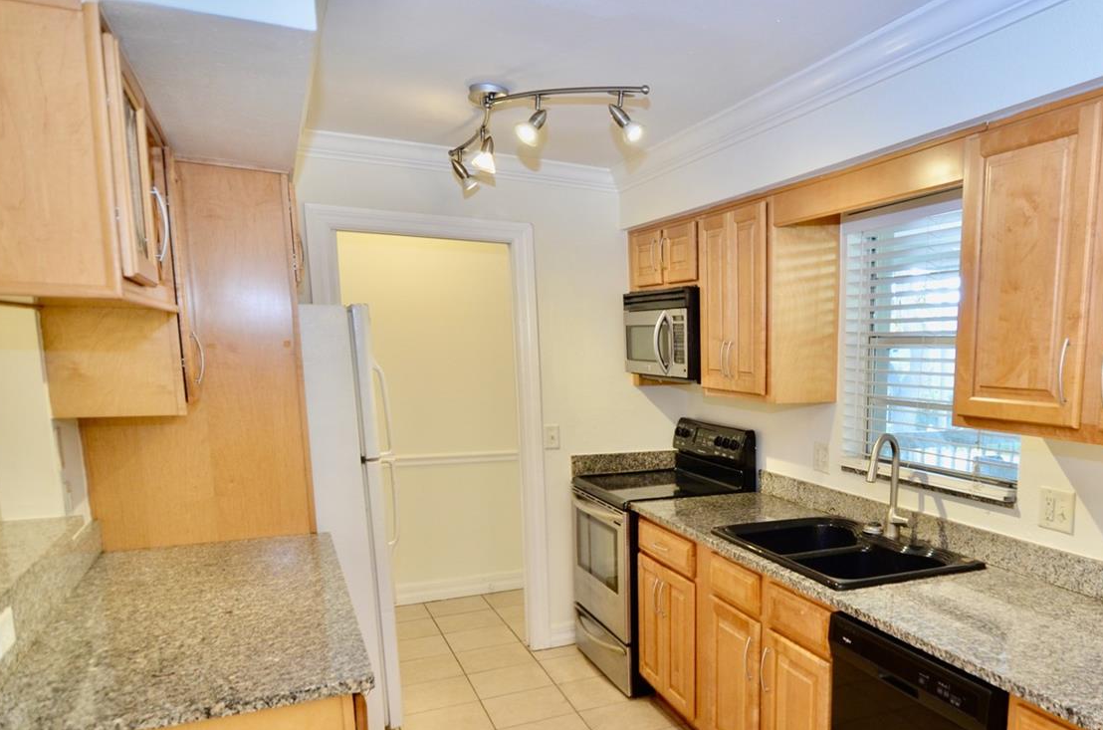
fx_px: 795
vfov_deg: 48.1
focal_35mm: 26
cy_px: 510
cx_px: 767
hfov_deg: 66.9
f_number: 4
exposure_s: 1/60
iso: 400
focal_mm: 12
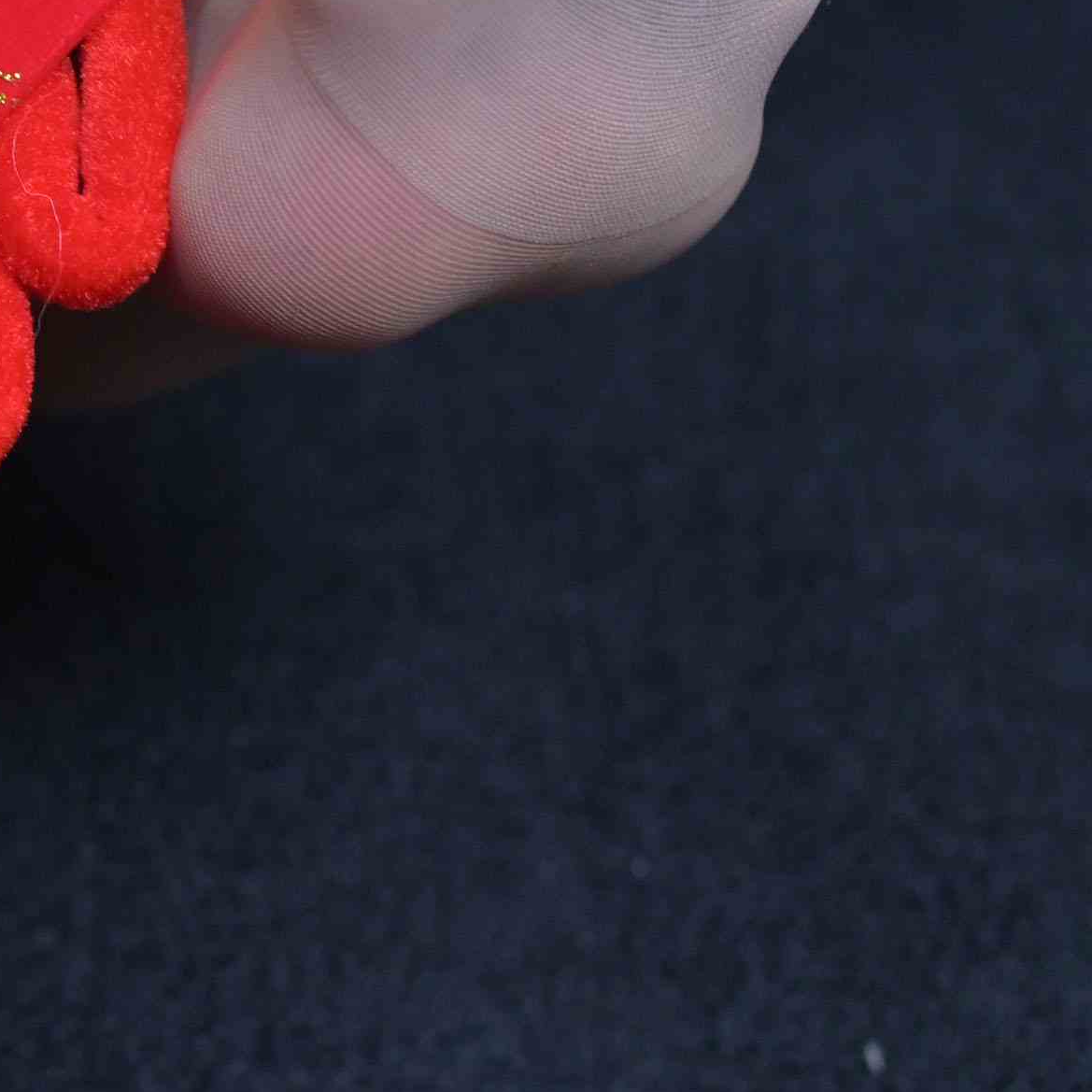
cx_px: -585
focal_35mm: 117
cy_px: 182
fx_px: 4176
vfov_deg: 14.8
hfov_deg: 13.9
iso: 800
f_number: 3.5
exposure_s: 1/160
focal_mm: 35
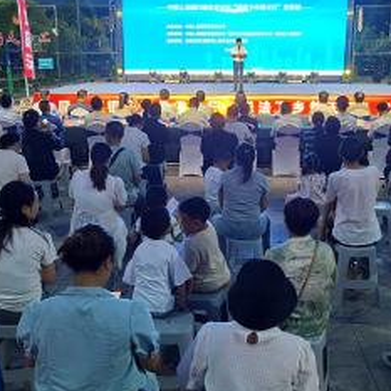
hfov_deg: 40.9
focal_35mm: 41
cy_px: 191
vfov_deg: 40.9
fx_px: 524
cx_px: 216
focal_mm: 6.71
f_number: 1.9
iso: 50
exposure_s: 1/100
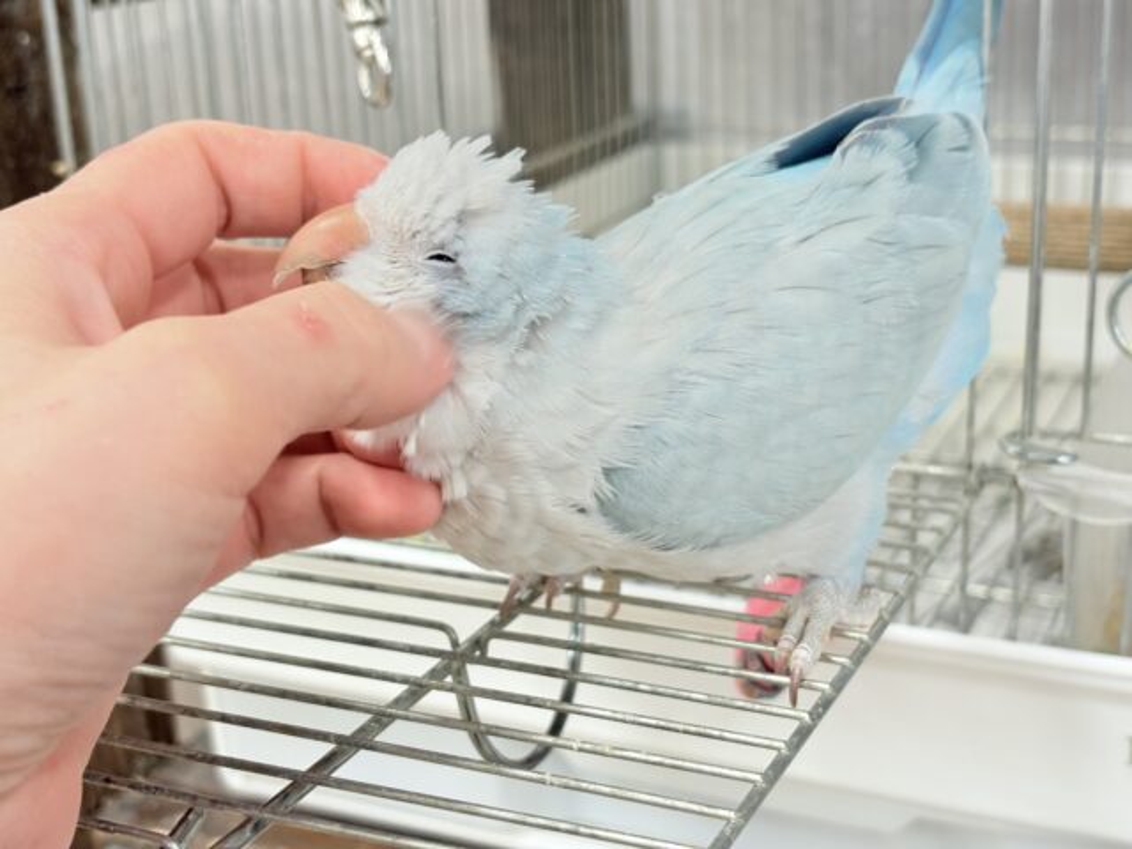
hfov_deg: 36.8
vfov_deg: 28.0
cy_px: 424
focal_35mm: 52
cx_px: 566
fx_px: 1700
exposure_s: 1/50
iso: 80
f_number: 1.6
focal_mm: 5.96
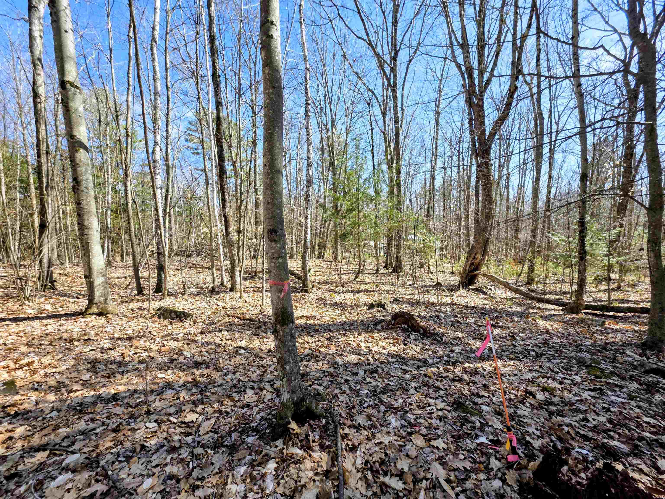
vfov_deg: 89.9
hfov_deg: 106.2
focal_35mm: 13
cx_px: 332
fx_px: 250
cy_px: 250
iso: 40
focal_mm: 2.2
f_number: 1.9
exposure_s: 1/611
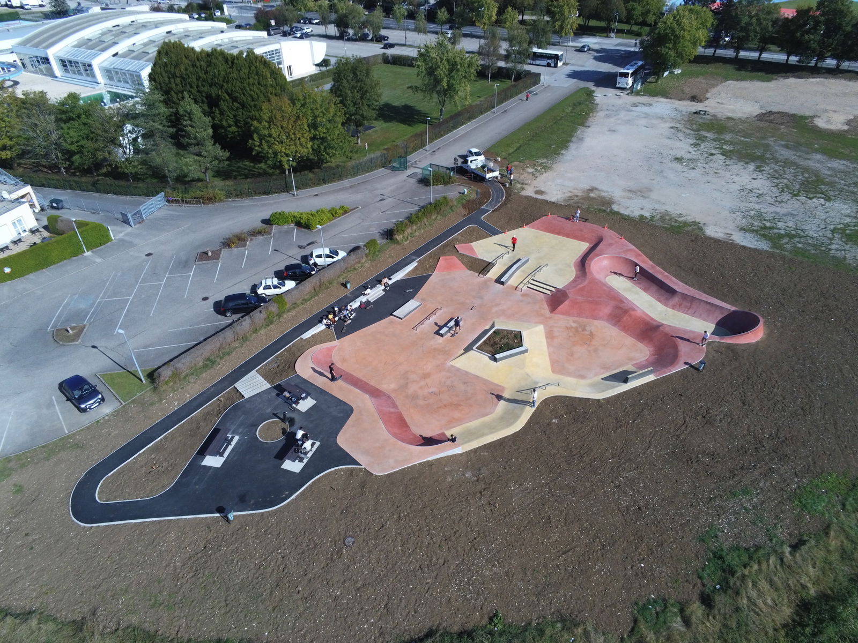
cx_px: 429
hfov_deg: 73.9
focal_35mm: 23
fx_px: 570
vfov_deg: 58.9
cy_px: 322
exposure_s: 1/1923
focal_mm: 4
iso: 100
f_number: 2.4
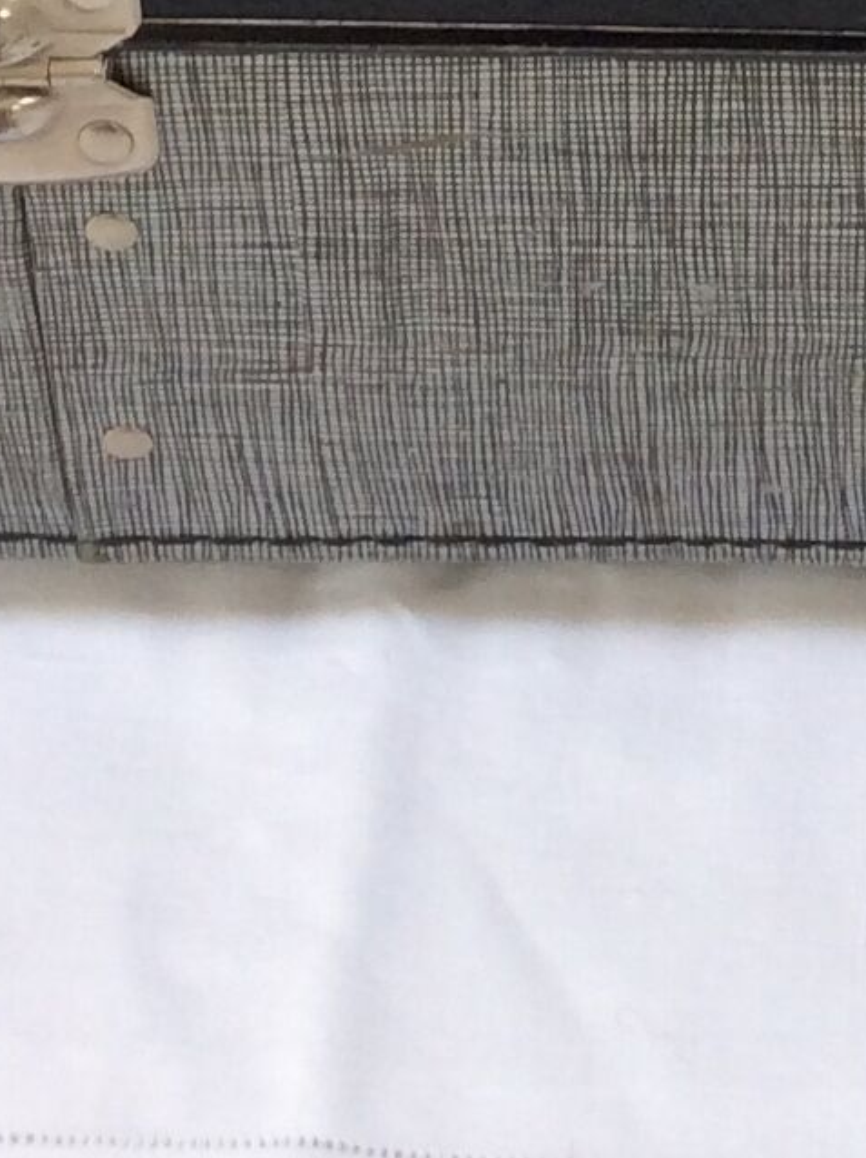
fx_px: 4345
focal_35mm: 130
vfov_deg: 13.6
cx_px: 1068
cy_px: -904
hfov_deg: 11.1
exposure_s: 1/50
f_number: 2.4
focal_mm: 3.3
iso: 40
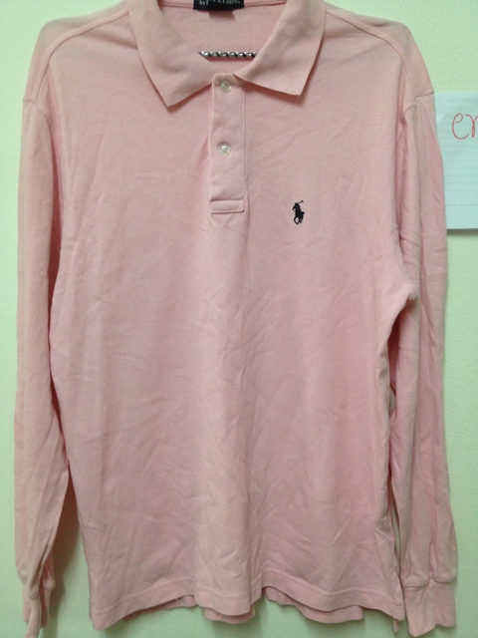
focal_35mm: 35
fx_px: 644
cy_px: 319
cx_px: 239
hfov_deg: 40.7
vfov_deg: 52.6
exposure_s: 1/20
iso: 125
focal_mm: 4.28
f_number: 2.4
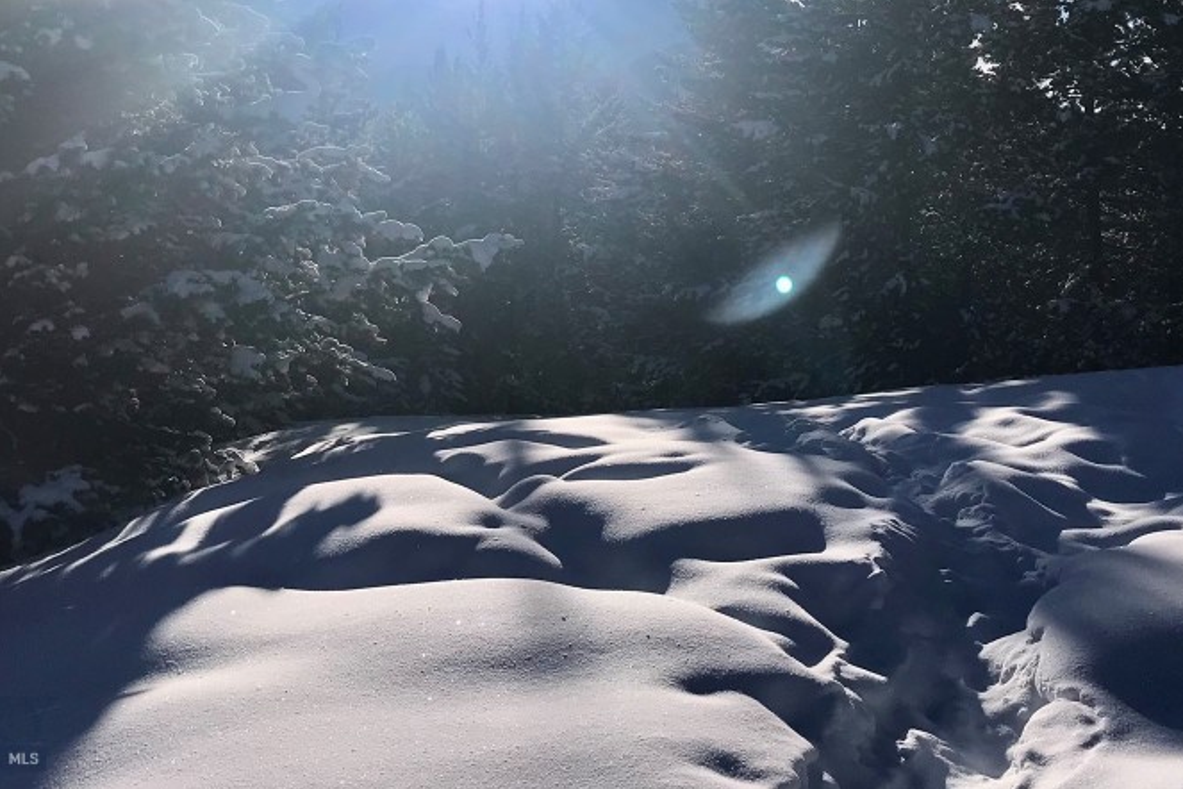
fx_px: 1479
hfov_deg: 43.6
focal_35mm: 45
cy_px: 111
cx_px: 625
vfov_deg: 28.9
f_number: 1.8
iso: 25
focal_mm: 3.99
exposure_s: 1/9615
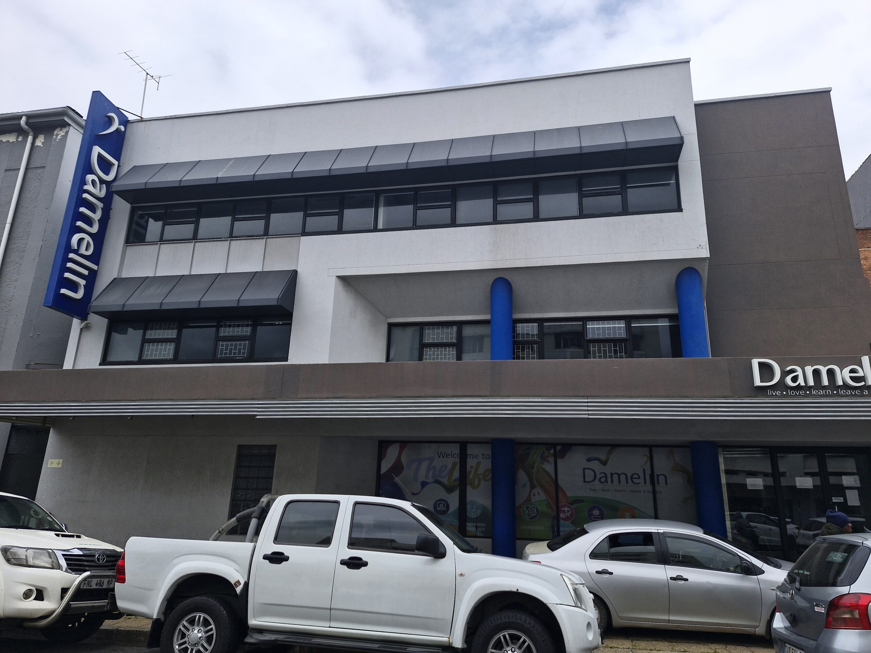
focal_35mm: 23
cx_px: 436
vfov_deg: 58.9
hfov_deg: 73.9
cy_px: 326
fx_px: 579
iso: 50
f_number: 1.8
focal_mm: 5.54
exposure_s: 1/1188
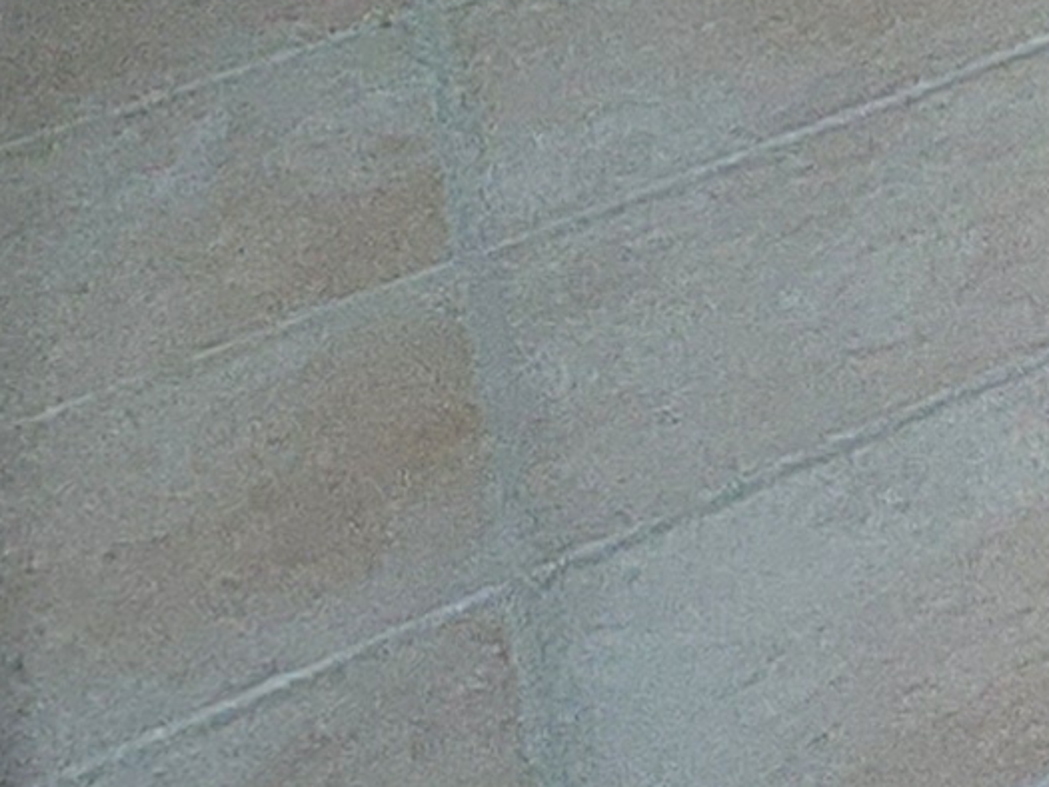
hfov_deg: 10.1
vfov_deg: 10.2
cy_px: -1664
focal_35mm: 99
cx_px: 3509
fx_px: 3001
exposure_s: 1/33
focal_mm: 1.74
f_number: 2.2
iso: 320
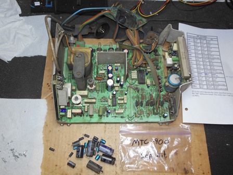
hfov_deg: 61.7
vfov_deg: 48.2
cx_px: 116
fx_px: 195
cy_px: 88
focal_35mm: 29
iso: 125
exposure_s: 1/30
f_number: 3.3
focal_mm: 5.2
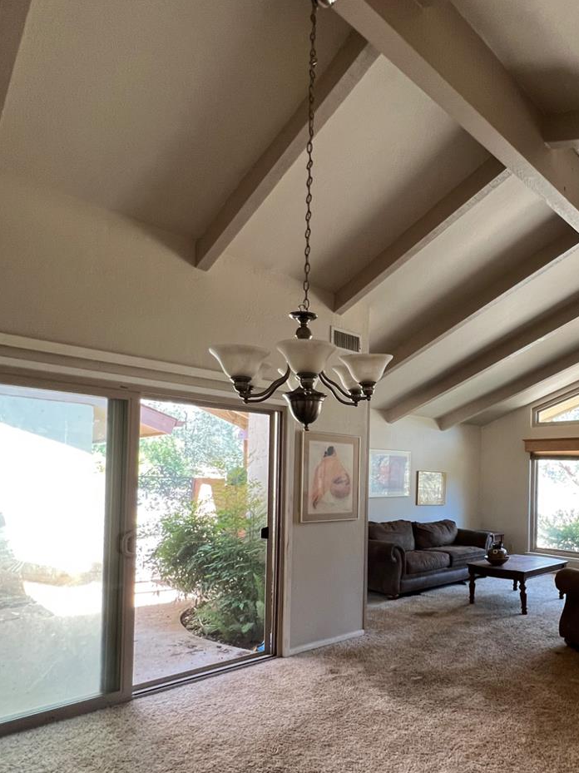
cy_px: 473
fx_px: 469
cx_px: 426
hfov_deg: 60.3
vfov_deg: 77.9
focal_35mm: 21
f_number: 1.8
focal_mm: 1.57
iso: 250
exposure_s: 1/77
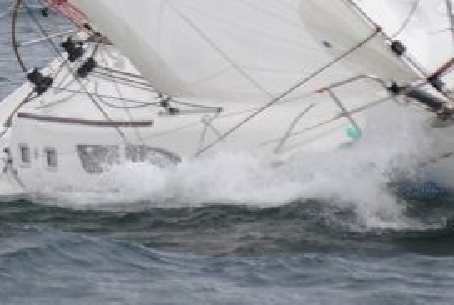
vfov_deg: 2.0
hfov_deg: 2.9
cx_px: 62
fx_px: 8928
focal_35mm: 706
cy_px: -116
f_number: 5.3
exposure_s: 1/250
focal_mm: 160
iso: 400
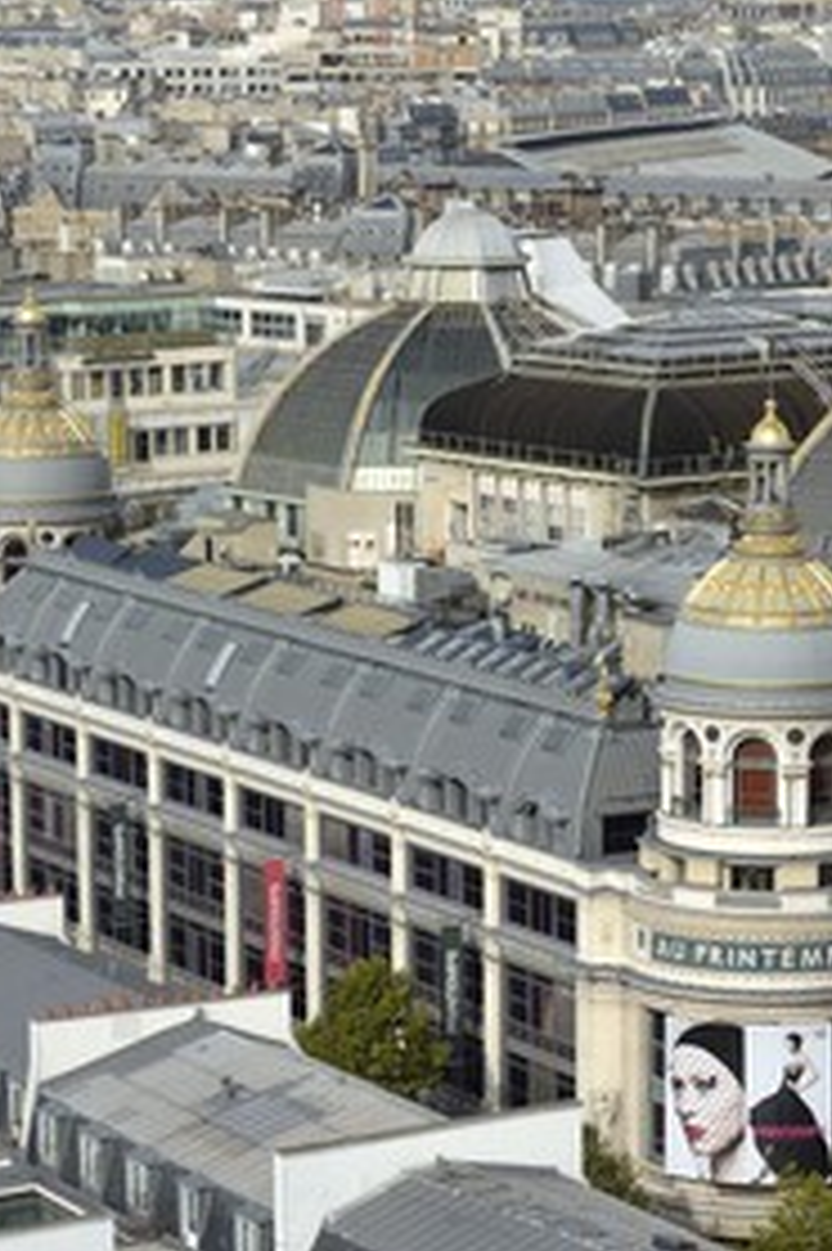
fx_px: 4512
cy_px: 626
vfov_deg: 15.8
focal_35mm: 130
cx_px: 499
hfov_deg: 10.5
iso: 200
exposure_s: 1/320
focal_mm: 86
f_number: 9
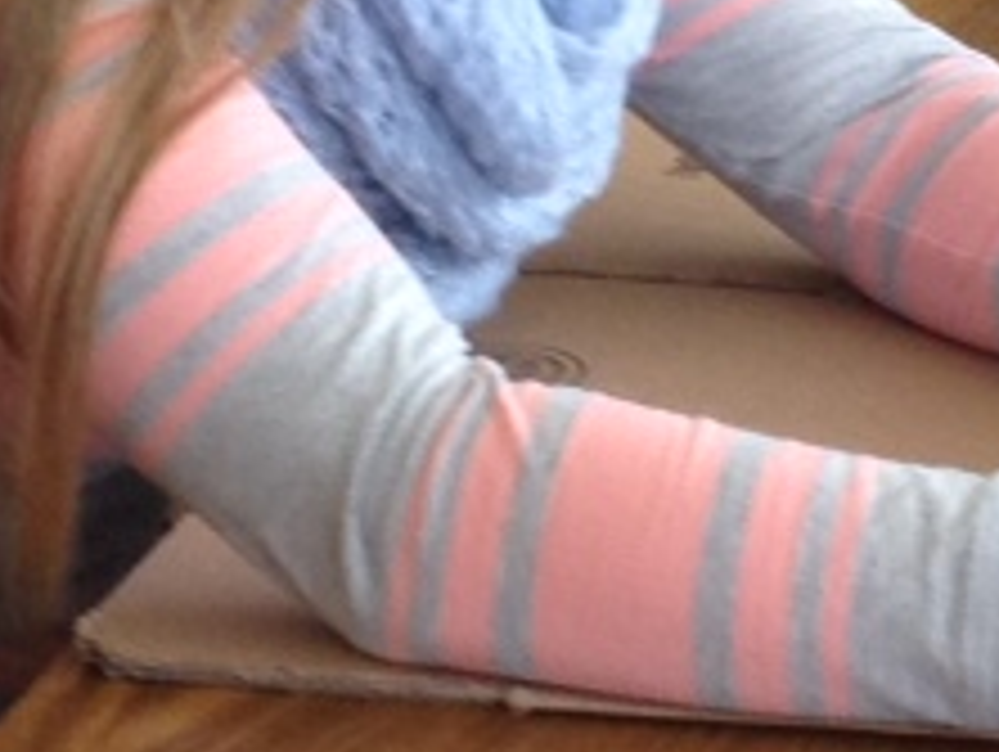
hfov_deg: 7.7
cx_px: 1040
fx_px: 7425
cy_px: 9
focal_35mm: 257
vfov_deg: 5.8
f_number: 2.4
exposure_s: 1/60
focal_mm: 4.28
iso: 50
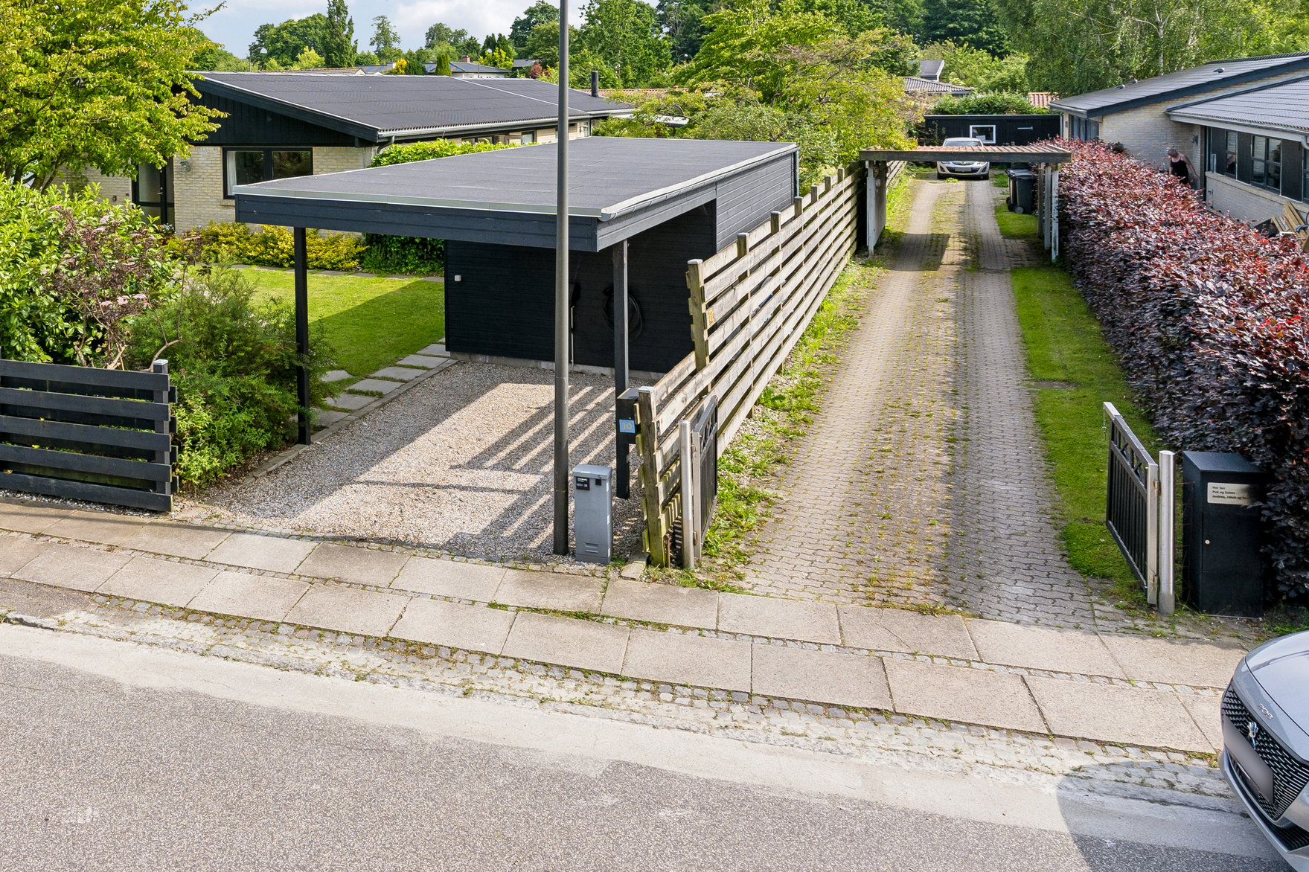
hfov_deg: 60.7
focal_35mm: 29
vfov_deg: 44.0
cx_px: 353
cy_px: 259
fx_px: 1054
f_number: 8
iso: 200
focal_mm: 17
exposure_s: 1/350
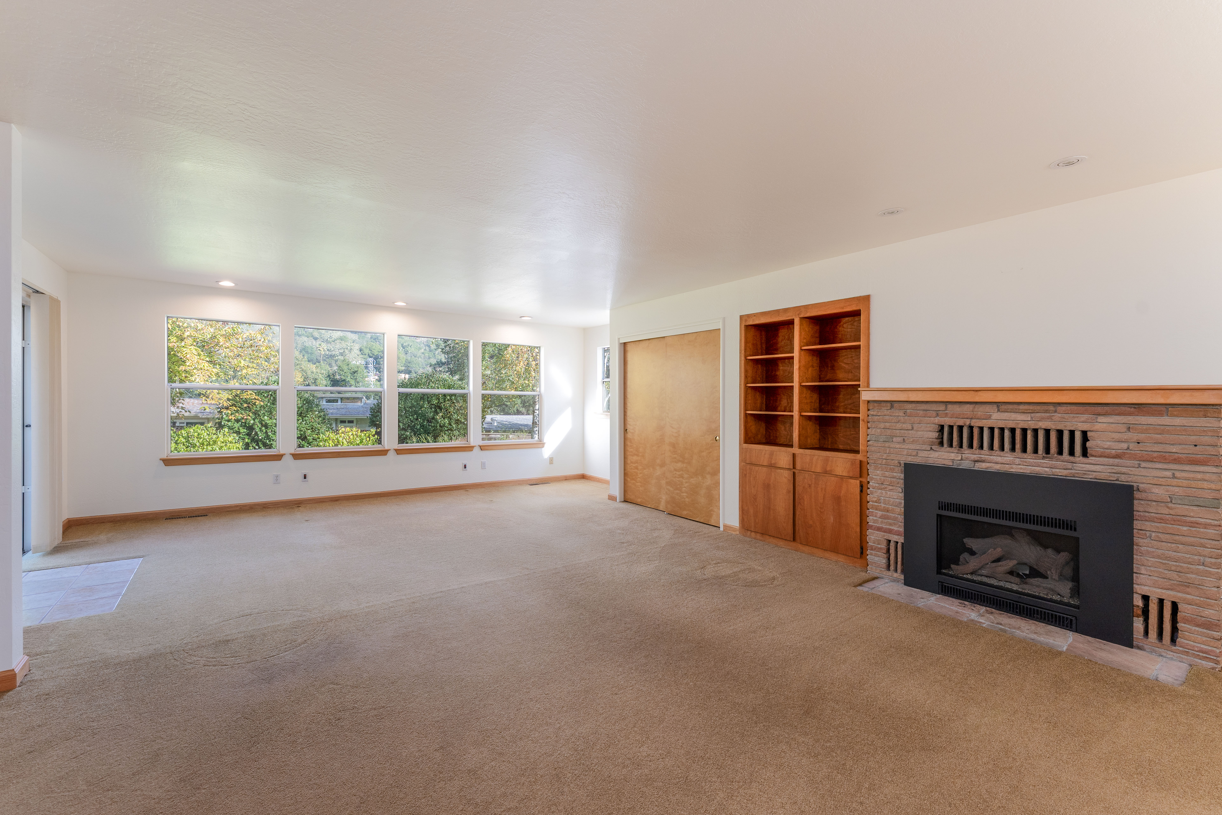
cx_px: 611
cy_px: 408
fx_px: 645
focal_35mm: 19
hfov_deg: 86.9
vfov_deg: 64.6
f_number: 8
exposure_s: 1/2000
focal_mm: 19
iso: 320
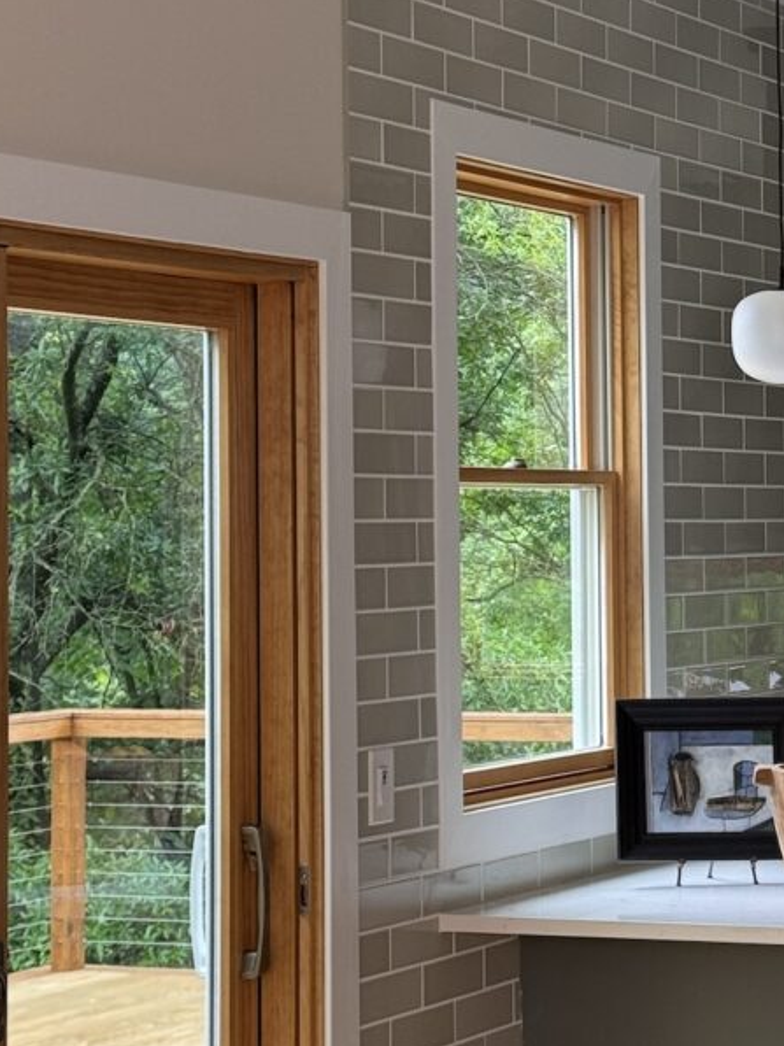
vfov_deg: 19.1
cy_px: 382
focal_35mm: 103
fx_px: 3114
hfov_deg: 14.2
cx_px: 677
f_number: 1.78
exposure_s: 1/60
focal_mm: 6.76
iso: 100
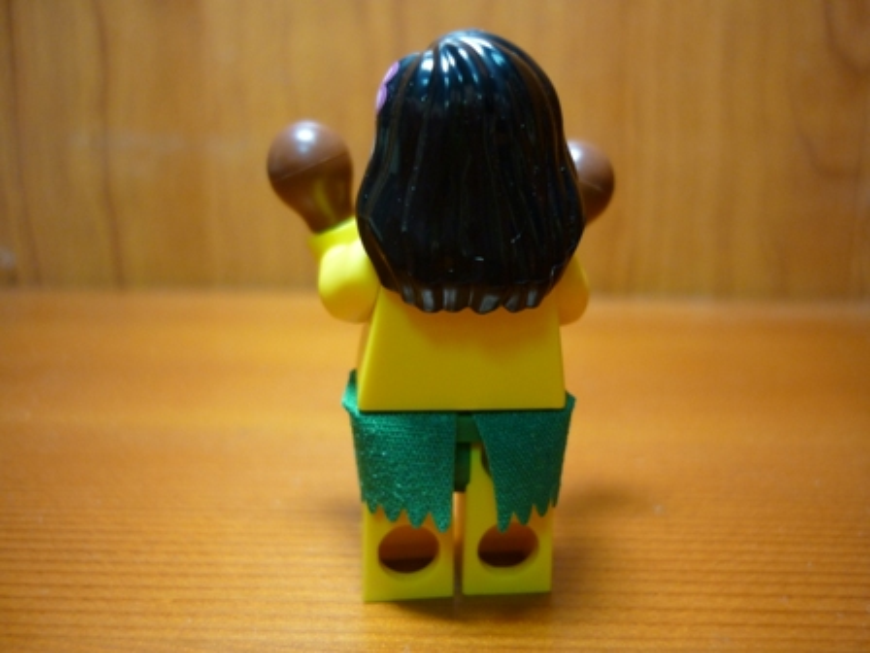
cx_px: 435
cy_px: 326
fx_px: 829
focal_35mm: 33
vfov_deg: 42.9
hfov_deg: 55.4
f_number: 2.8
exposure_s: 1/30
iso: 160
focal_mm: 5.5
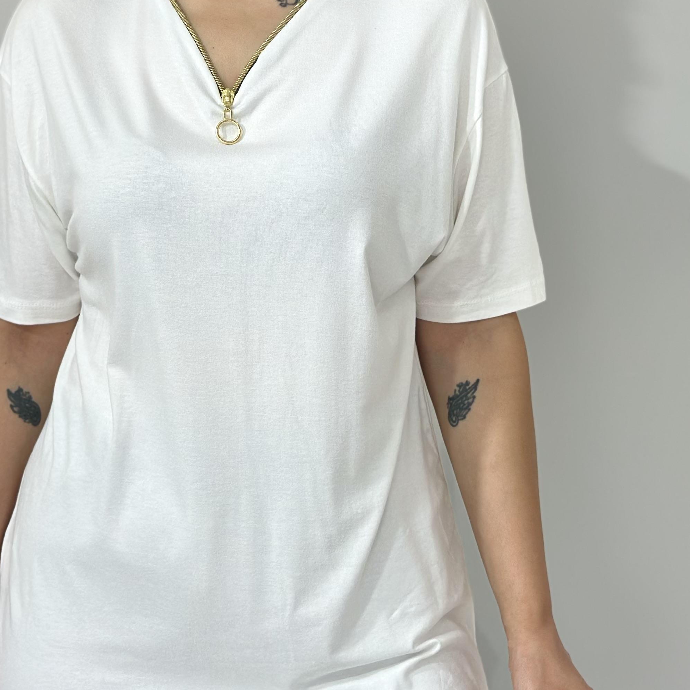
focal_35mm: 86
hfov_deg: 20.1
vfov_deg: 20.1
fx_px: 1939
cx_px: 257
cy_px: 196
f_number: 1.78
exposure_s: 1/153
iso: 80
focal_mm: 6.86
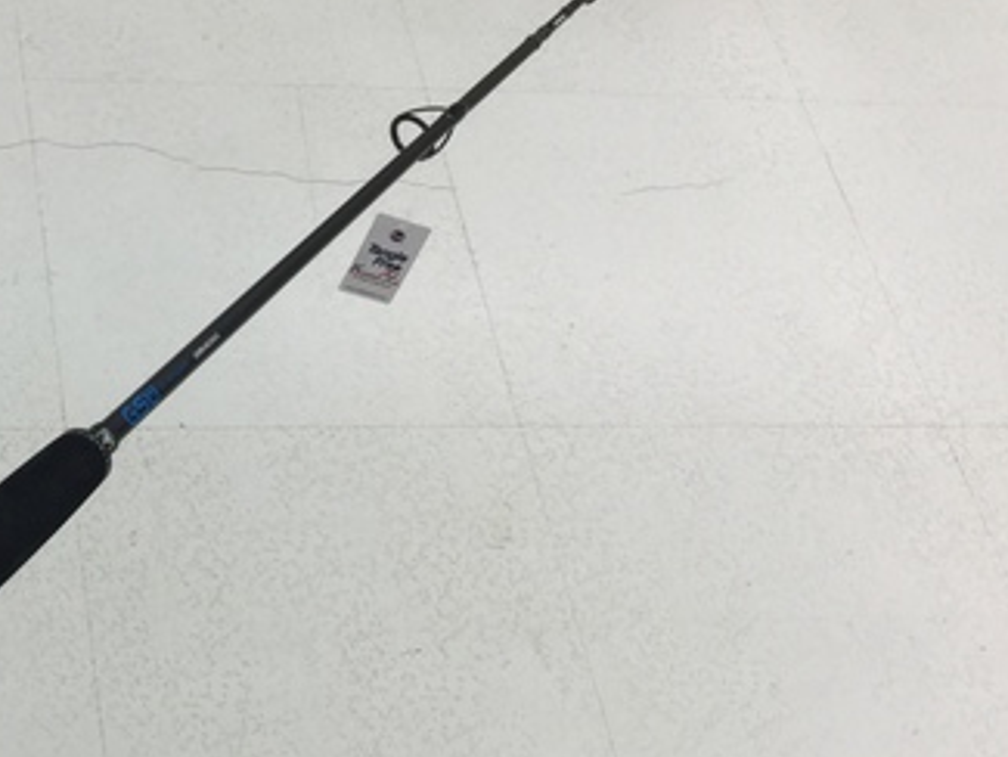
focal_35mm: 61
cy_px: 462
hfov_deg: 30.0
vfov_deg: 24.0
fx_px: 1777
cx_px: 53
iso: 40
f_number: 2.4
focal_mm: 3.3
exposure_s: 1/100
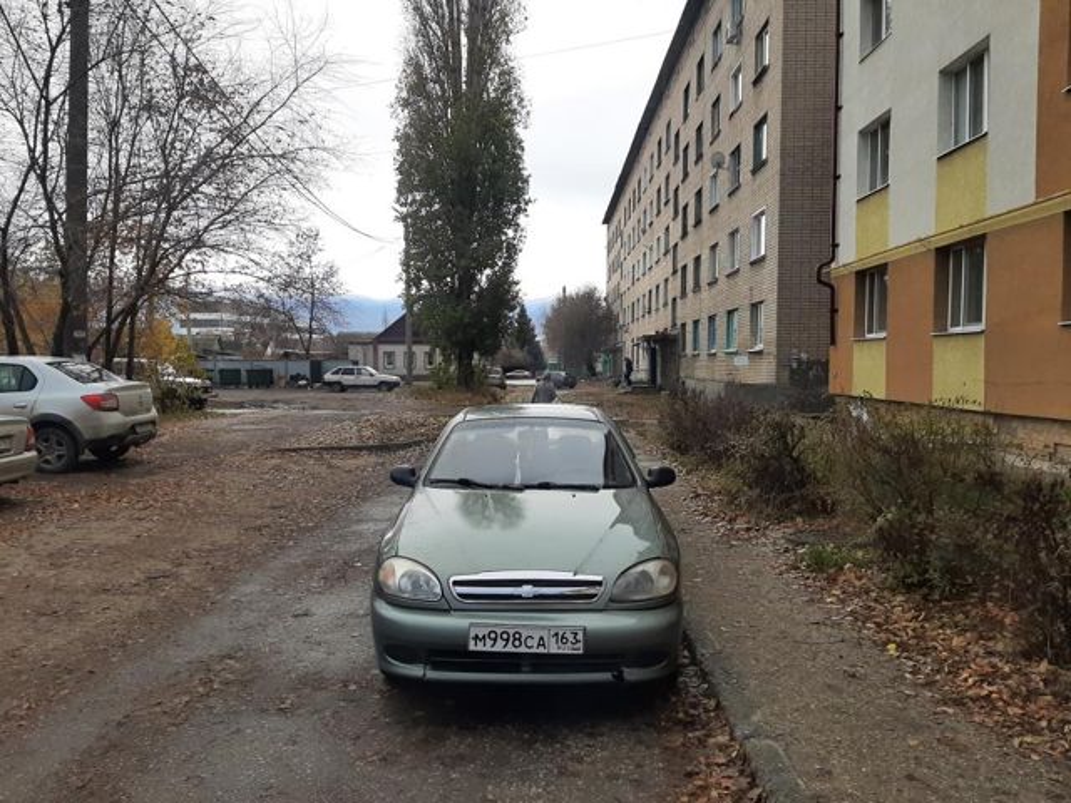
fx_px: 804
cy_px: 402
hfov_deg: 67.3
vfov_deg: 53.1
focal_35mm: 26
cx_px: 536
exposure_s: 1/1418
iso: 40
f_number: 1.7
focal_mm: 3.93
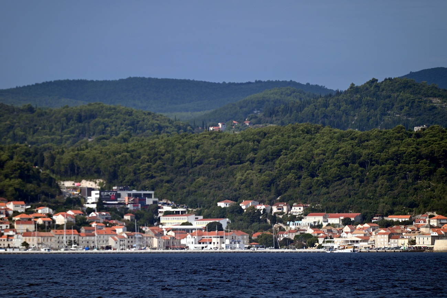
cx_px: 224
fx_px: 3725
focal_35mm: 300
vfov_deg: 4.6
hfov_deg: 6.9
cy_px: 149
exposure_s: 1/1000
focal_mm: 300
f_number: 5.6
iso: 160
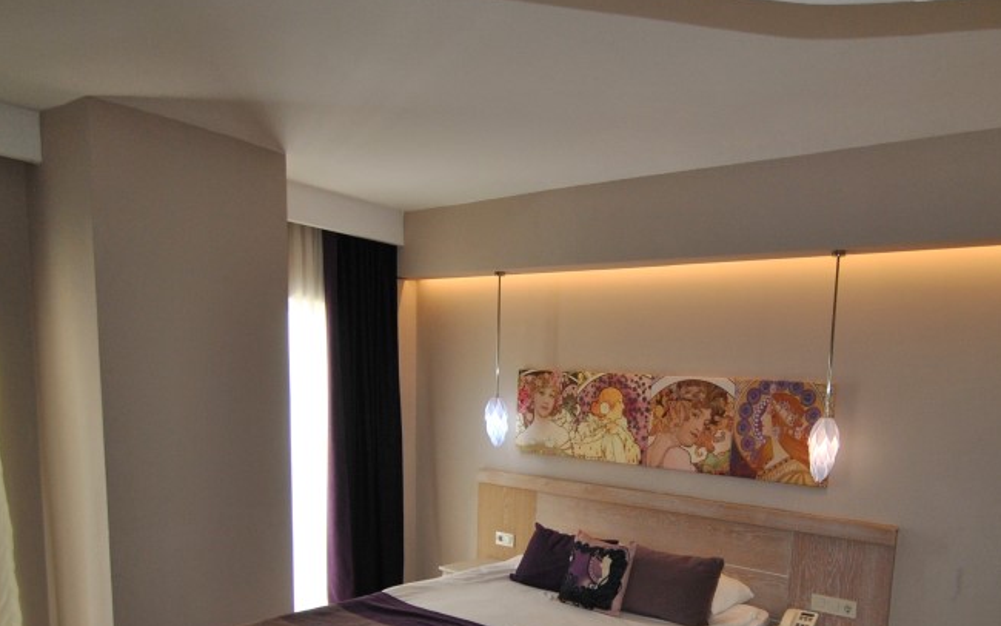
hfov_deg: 67.0
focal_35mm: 27
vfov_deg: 43.8
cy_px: 500
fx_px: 736
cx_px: 648
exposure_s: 1/60
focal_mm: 10
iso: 200
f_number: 3.5
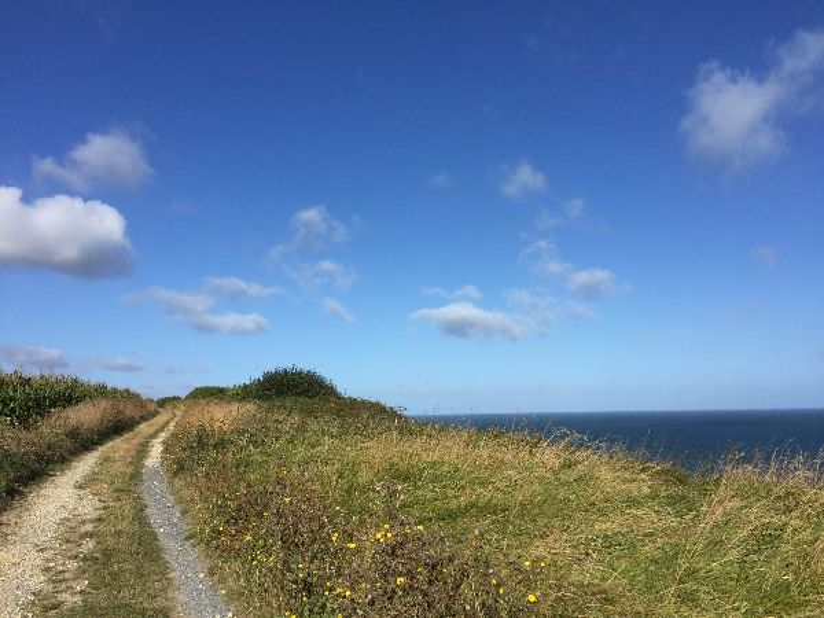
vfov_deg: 48.2
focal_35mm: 29
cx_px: 412
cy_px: 309
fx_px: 690
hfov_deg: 61.7
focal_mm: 4.15
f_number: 2.2
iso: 32
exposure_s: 1/3049
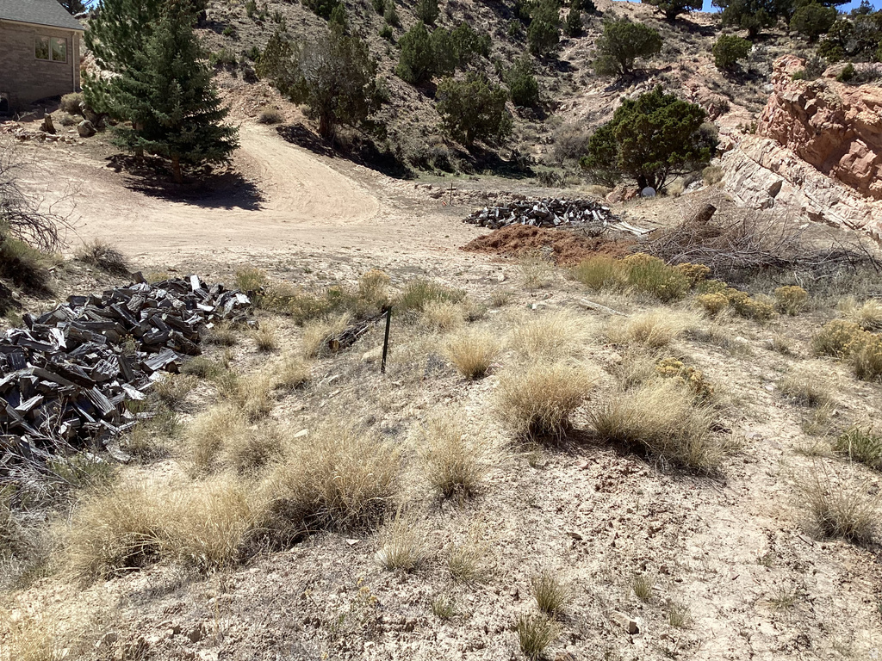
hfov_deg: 58.4
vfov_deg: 45.4
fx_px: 790
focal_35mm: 31
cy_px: 330
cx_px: 441
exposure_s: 1/1812
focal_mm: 3.3
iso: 25
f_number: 2.4
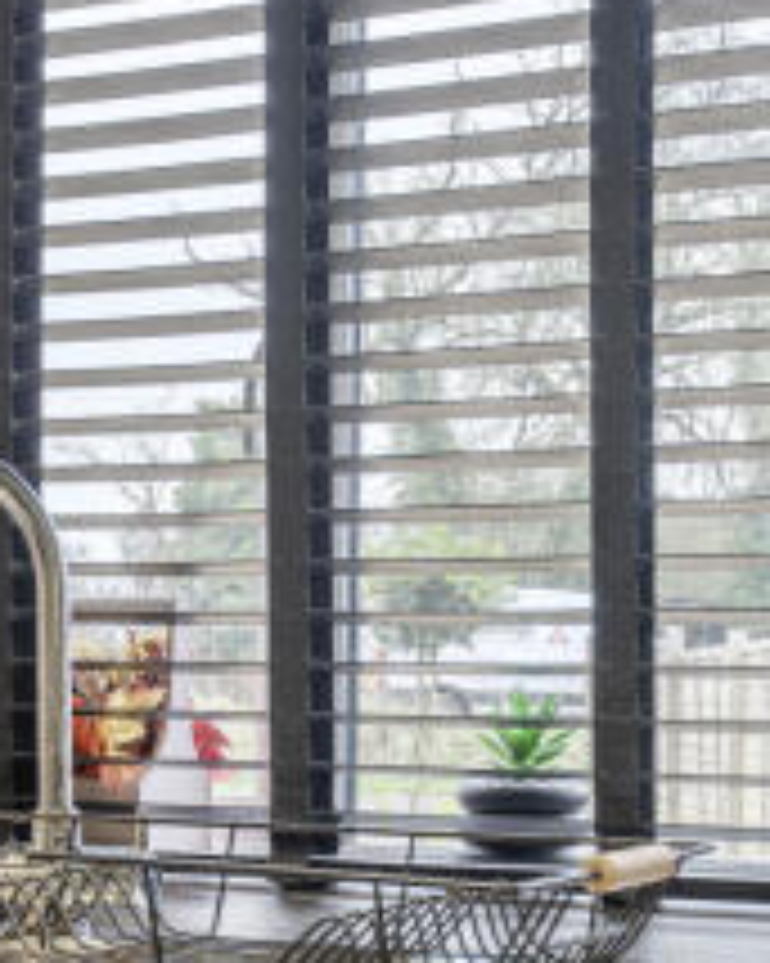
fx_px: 1967
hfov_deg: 22.1
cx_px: 272
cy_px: 704
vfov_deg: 27.2
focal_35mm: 69
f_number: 8
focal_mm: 24
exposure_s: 1/3
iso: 100
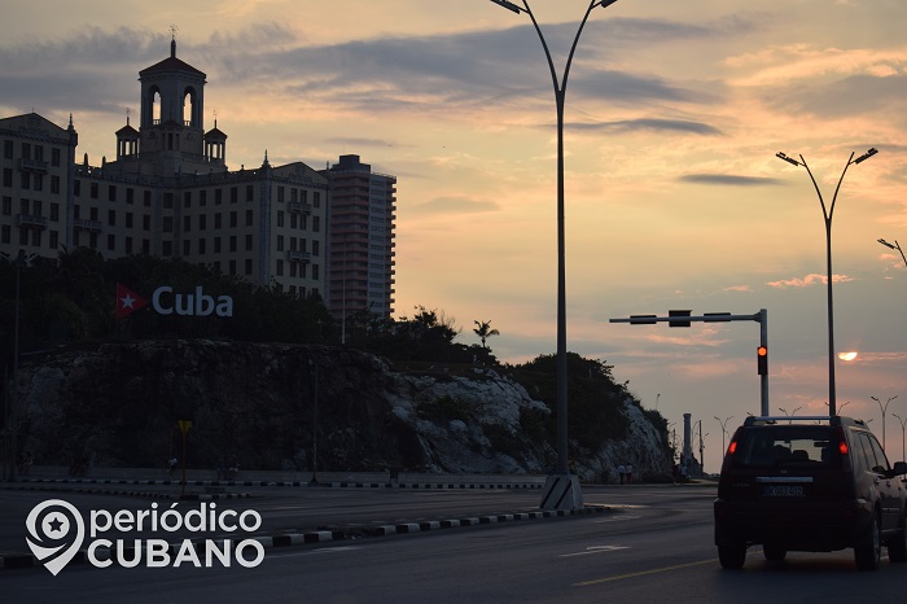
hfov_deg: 24.6
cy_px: 302
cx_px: 454
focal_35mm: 82
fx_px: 2077
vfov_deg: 16.5
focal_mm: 55
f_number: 5.6
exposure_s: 1/640
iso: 400
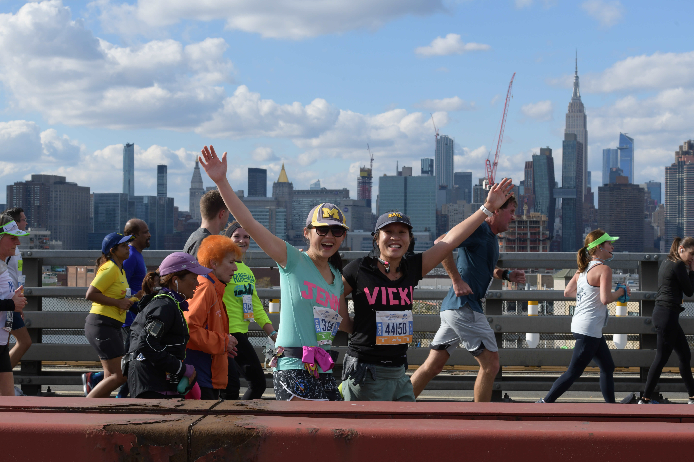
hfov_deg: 28.8
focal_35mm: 70
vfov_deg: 19.5
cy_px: 231
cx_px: 347
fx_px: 1349
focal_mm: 70
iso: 640
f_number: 11
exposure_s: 1/800
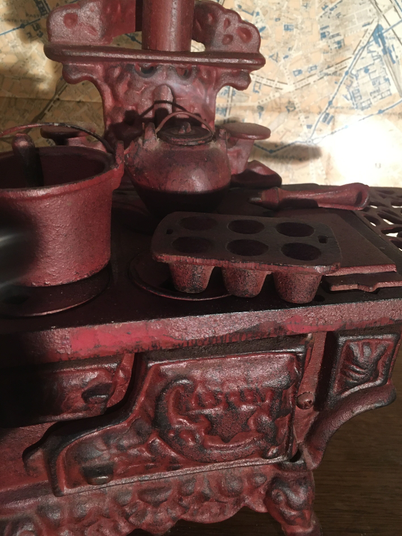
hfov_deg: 45.4
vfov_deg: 58.3
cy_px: 254
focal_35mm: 31
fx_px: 480
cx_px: 215
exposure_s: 1/20
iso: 200
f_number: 2.2
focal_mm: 4.15
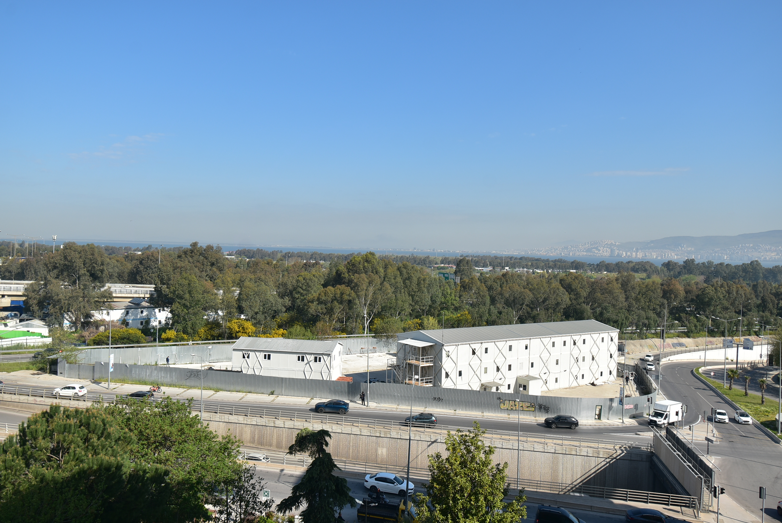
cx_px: 391
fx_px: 652
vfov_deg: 43.7
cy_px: 262
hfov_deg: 61.9
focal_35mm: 30
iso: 100
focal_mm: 20
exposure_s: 1/250
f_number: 8
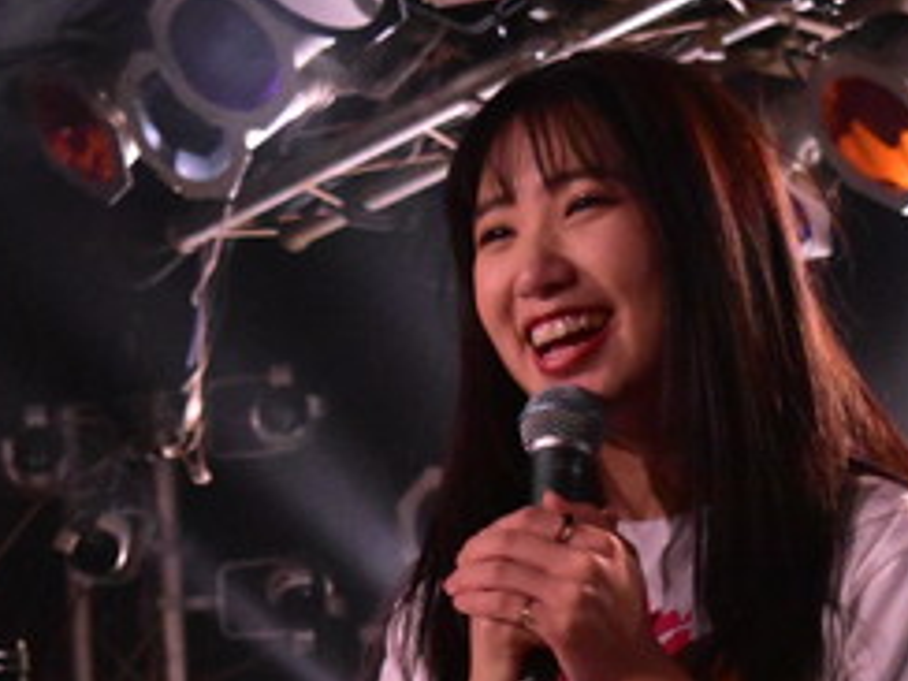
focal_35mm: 137
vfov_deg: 10.7
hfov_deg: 14.3
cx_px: 130
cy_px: 672
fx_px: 3594
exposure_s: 1/160
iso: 8000
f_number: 4.8
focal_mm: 38
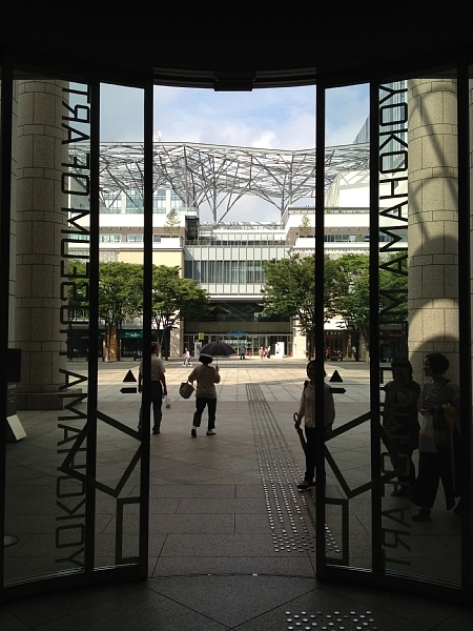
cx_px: 236
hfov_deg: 40.7
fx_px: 638
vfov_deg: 52.6
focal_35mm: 35
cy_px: 316
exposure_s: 1/1175
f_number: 2.4
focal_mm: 4.28
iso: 50
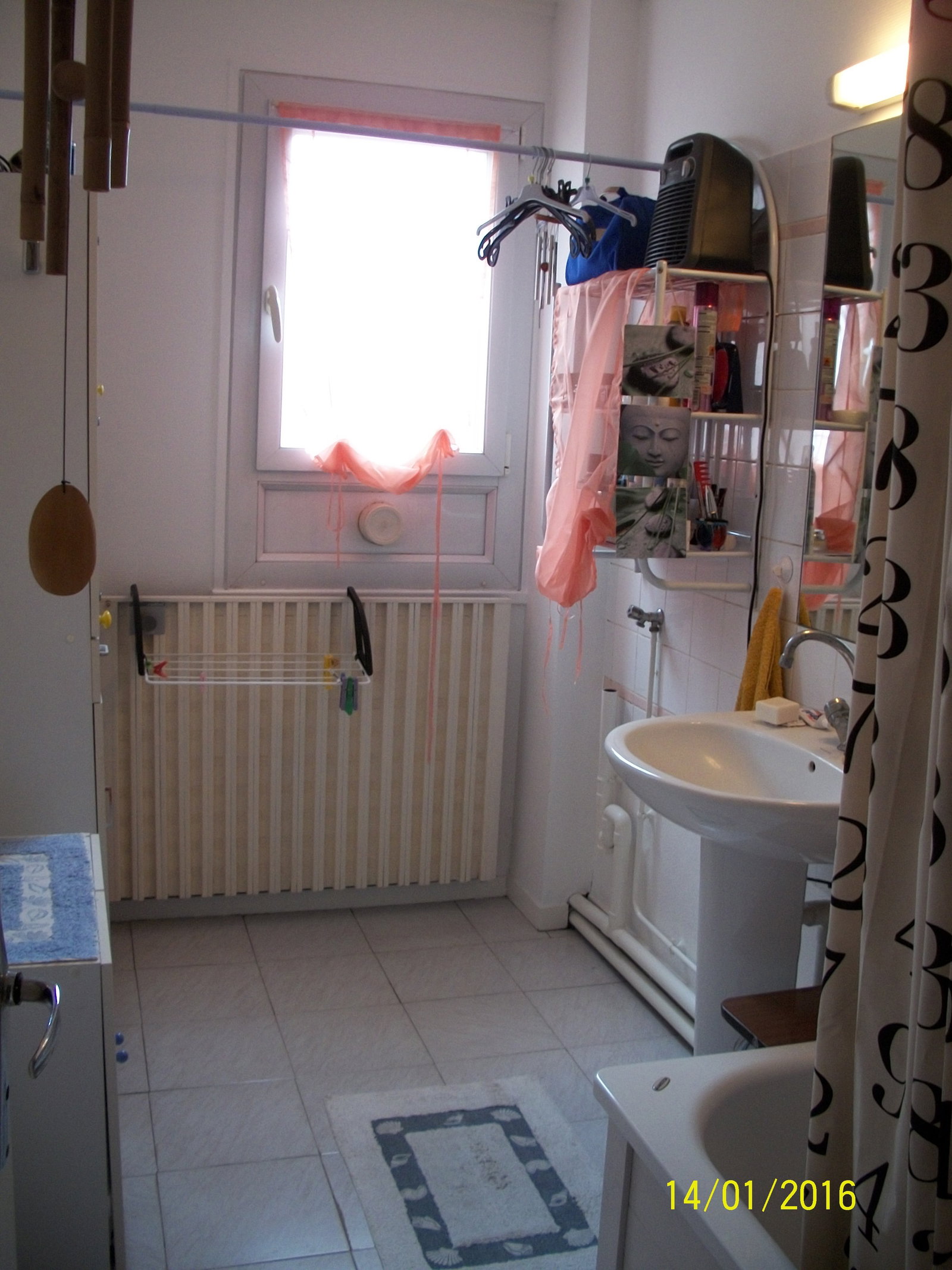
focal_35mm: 35
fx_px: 1283
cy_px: 635
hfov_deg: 40.7
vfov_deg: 52.6
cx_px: 476
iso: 160
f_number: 3.1
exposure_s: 1/20
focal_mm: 6.3
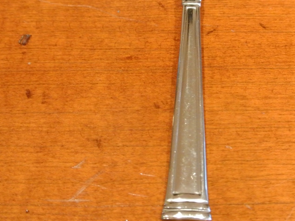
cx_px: 177
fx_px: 571
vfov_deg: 21.9
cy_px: 99
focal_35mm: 67
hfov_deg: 28.9
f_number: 4.2
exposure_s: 1/30
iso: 3200
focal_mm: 16.3
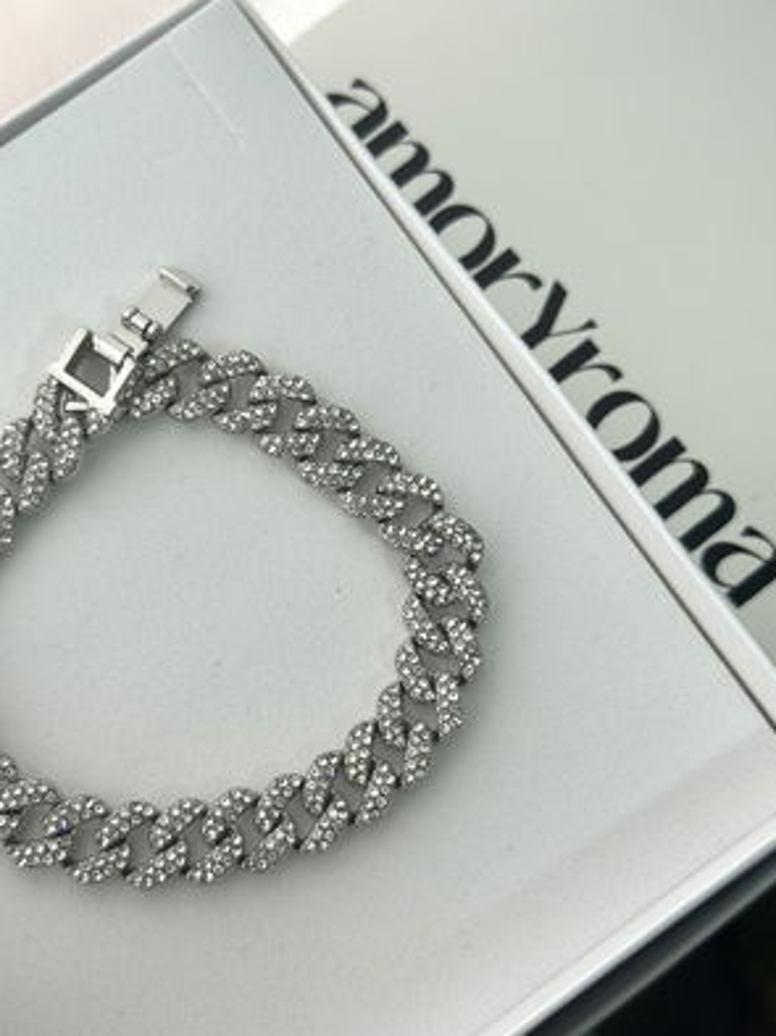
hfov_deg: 22.5
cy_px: 525
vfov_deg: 29.8
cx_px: 268
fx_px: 1945
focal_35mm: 65
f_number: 1.78
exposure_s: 1/100
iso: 64
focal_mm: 6.76
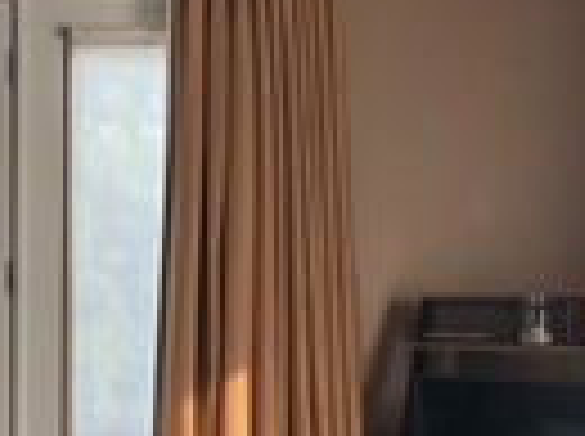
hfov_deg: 20.4
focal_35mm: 92
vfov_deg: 15.7
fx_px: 1552
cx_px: -56
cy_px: 454
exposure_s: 1/120
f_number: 1.8
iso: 50
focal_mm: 4
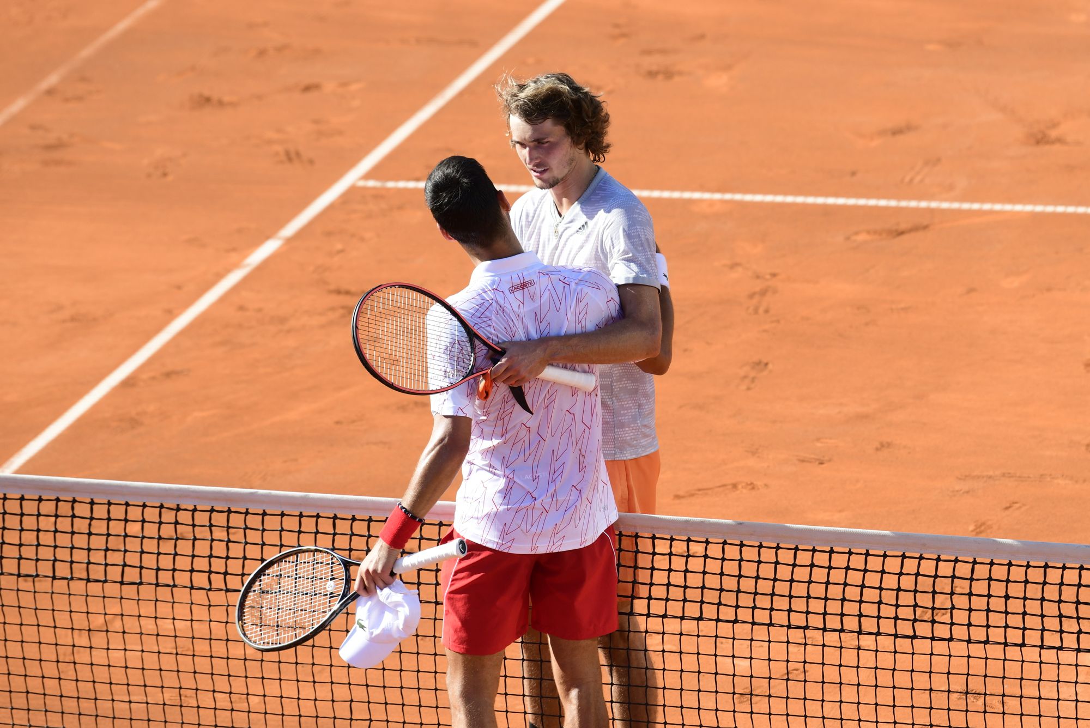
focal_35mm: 200
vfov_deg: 6.9
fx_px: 6059
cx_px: 545
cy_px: 364
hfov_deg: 10.3
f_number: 4
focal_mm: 200
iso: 250
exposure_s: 1/1250
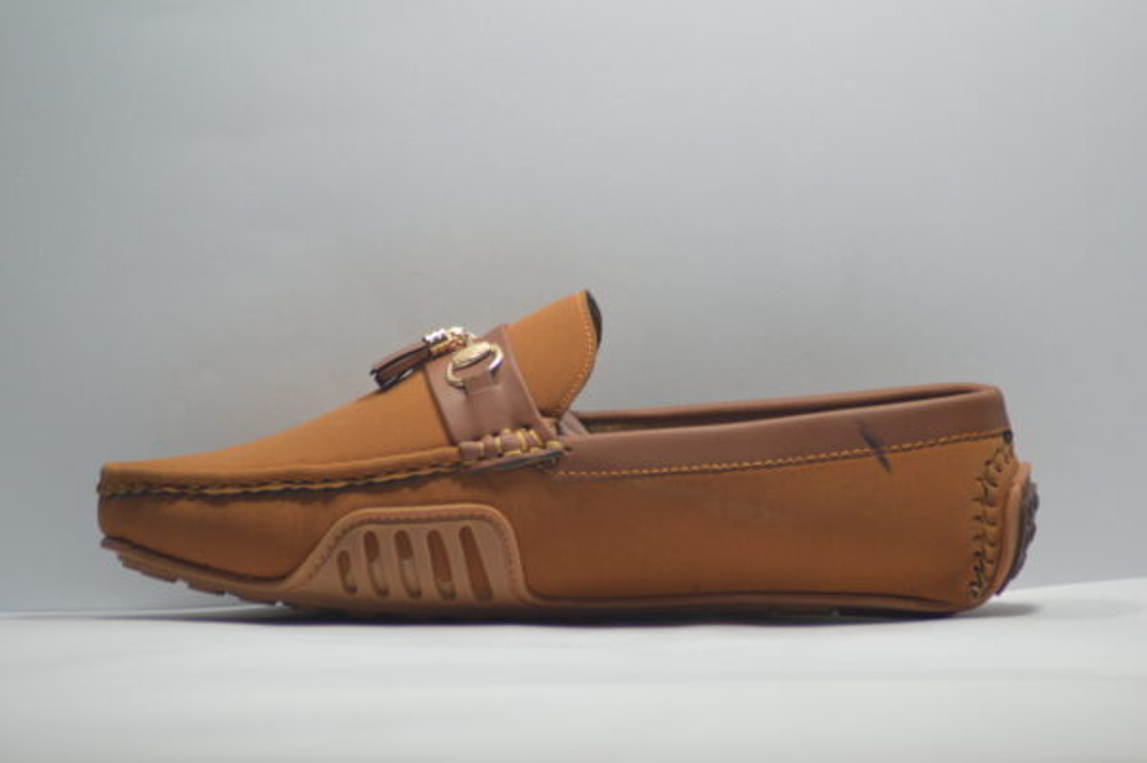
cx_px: 574
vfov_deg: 6.8
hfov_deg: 10.2
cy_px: 382
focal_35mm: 202
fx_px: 6446
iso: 720
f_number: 4.2
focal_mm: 135
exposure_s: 1/125
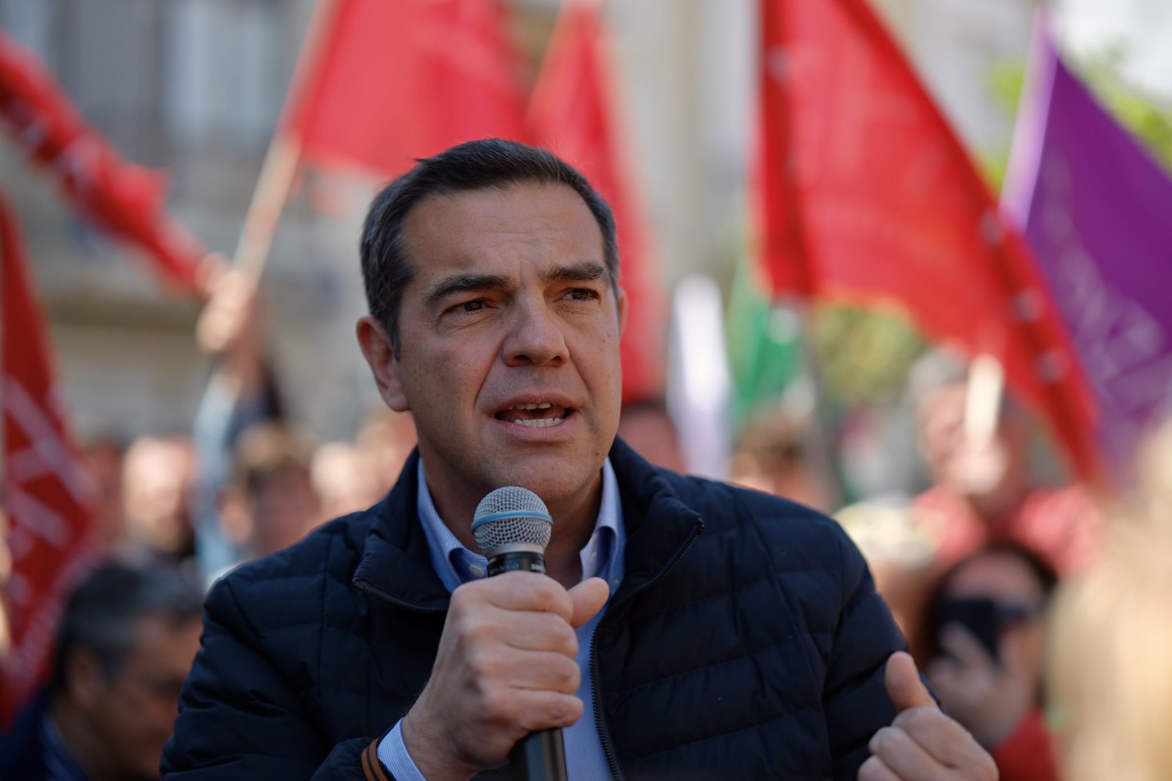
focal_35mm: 84
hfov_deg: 24.2
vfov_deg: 16.3
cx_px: 586
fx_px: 2734
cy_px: 390
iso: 200
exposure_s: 1/6400
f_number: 1.2
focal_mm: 56
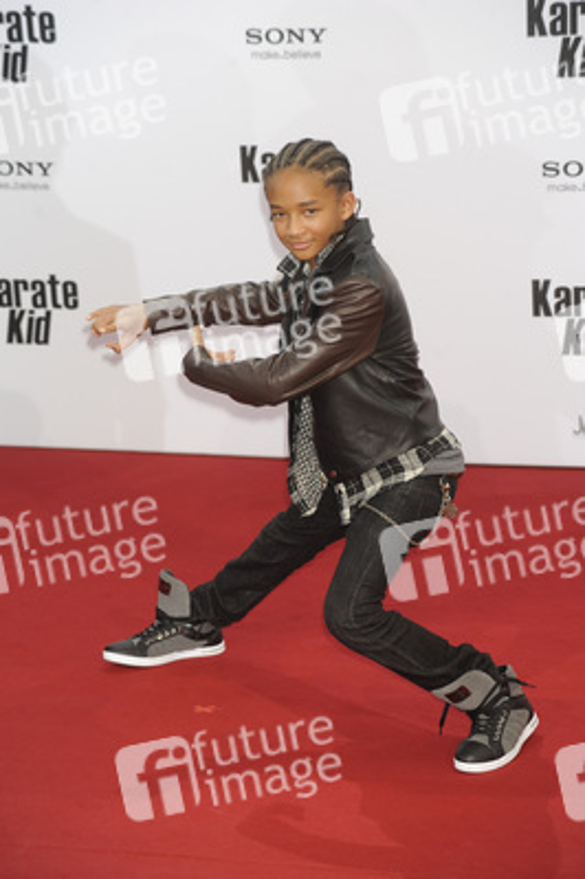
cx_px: 292
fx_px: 2979
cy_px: 440
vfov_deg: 16.8
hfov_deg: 11.2
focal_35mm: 122
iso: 640
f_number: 5.6
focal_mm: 122
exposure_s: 1/250
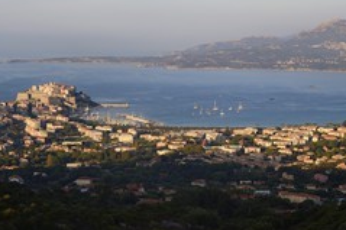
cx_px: 267
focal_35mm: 74
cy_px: 80
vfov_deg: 18.4
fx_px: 711
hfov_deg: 26.9
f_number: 10
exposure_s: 1/250
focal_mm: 42
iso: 200
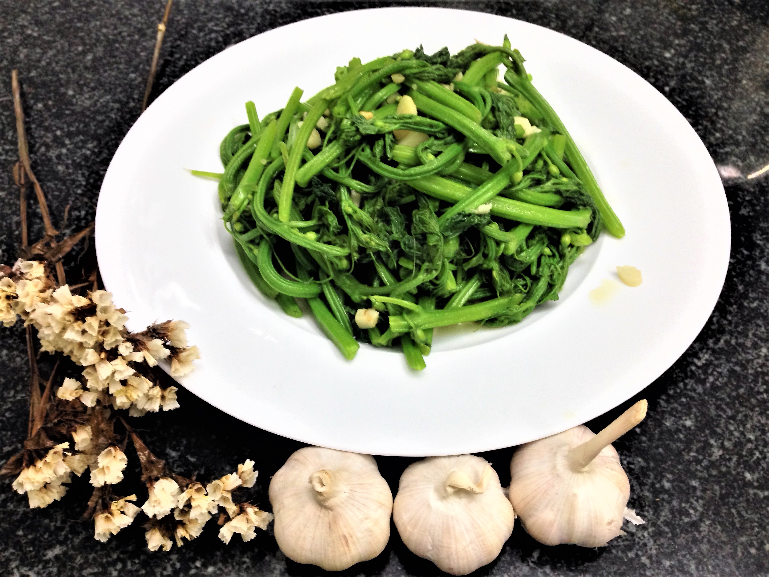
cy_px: 288
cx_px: 384
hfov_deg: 55.4
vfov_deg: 42.9
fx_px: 733
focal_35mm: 33
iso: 160
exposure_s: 1/20
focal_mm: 4.12
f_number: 2.4
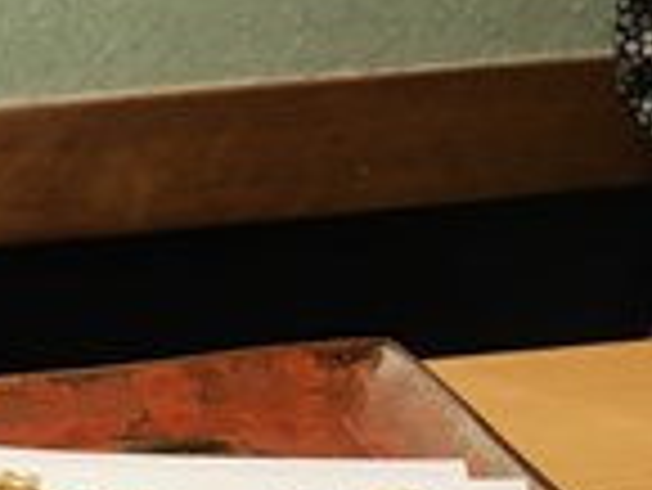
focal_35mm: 80
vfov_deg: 17.4
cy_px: 616
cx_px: -243
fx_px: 1508
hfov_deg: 21.5
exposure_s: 1/15
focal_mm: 4.15
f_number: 2.2
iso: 40
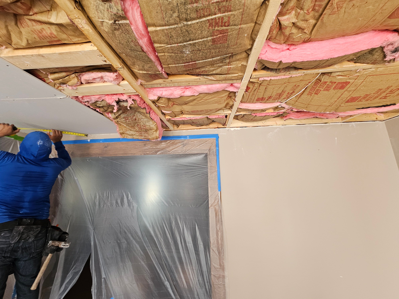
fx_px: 150
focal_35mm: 13
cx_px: 200
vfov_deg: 89.9
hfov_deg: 106.2
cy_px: 150
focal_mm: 2.2
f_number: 2.2
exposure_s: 1/60
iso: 100
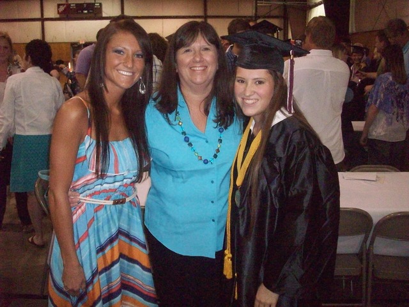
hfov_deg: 50.1
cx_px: 204
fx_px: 437
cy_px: 154
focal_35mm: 37
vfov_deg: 38.7
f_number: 2.8
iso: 800
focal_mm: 6.2
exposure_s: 1/128
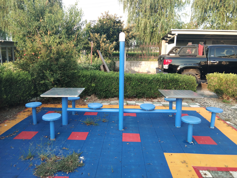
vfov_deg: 45.4
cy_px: 89
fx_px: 212
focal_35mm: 31
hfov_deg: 58.4
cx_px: 118
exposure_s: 1/132
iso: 50
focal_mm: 3.69
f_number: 2.2
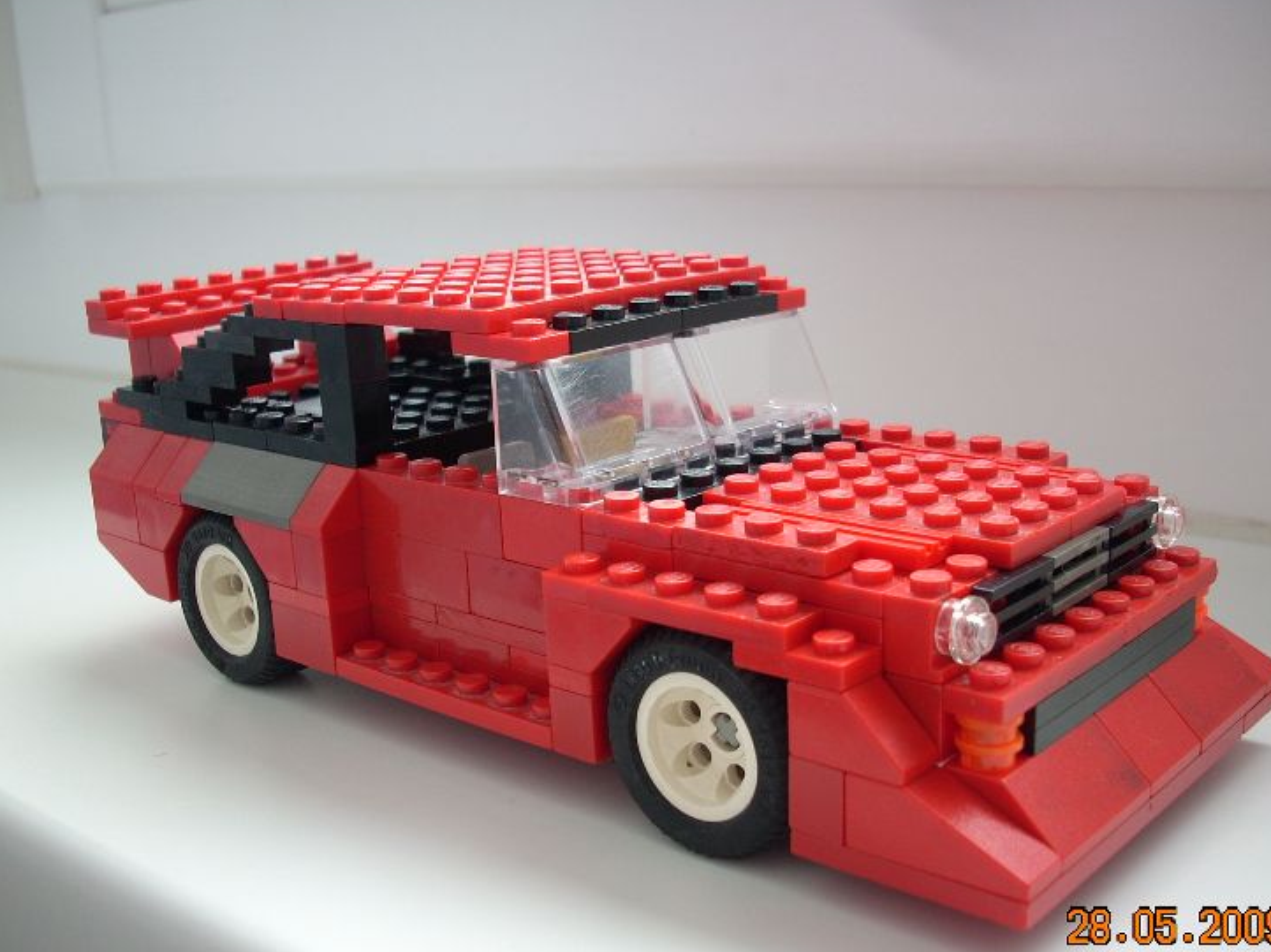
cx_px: 643
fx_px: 1505
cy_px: 509
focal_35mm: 41
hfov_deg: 45.8
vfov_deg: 35.1
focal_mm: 6.2
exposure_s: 1/50.4
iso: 64
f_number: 2.8
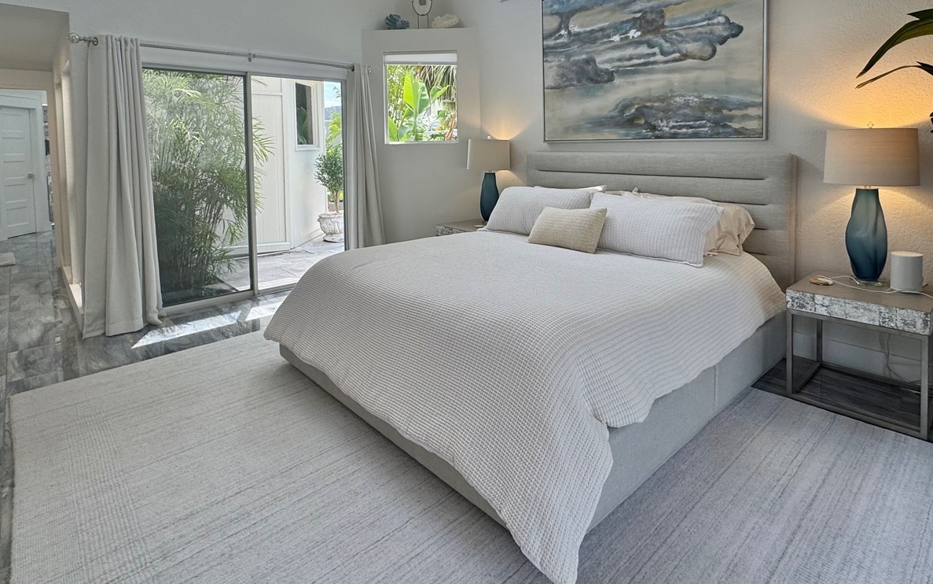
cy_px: 168
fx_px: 509
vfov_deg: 57.5
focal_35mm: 20
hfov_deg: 84.8
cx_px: 512
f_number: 2.2
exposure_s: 1/168
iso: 40
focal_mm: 2.22
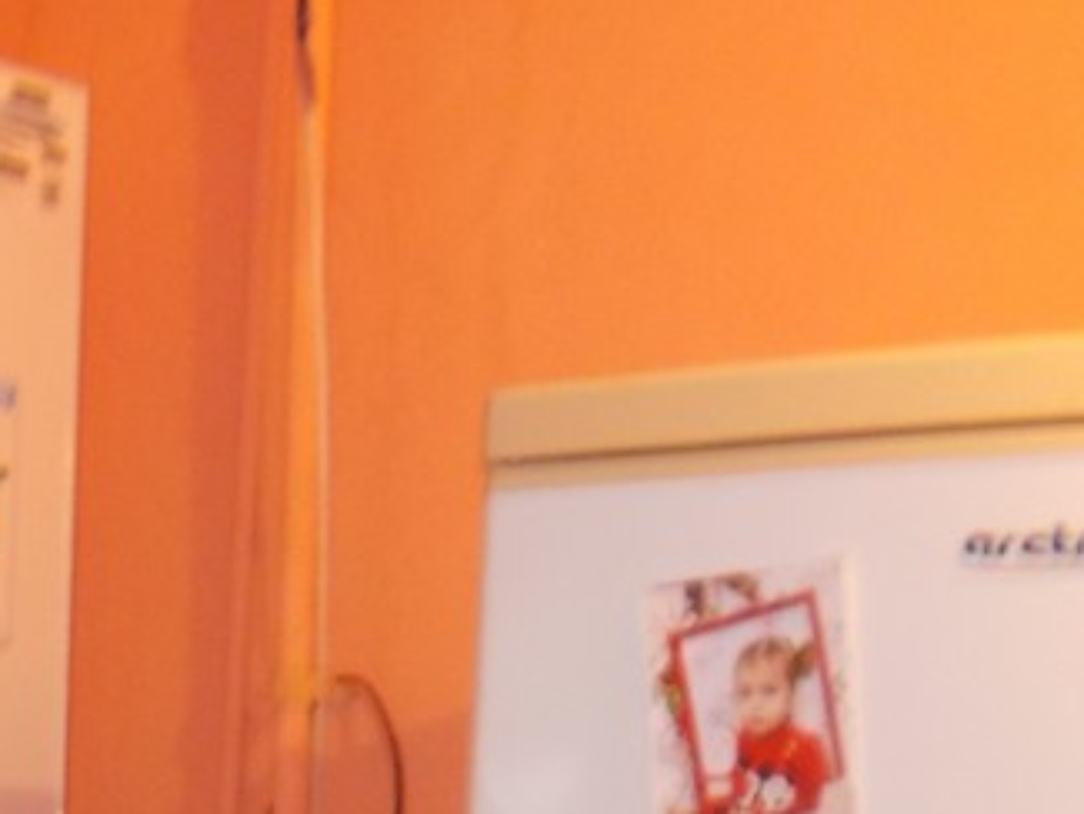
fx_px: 3007
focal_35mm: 96
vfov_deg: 14.5
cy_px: 1174
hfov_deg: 19.4
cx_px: -170
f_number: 3.2
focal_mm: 4.6
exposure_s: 1/25
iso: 200
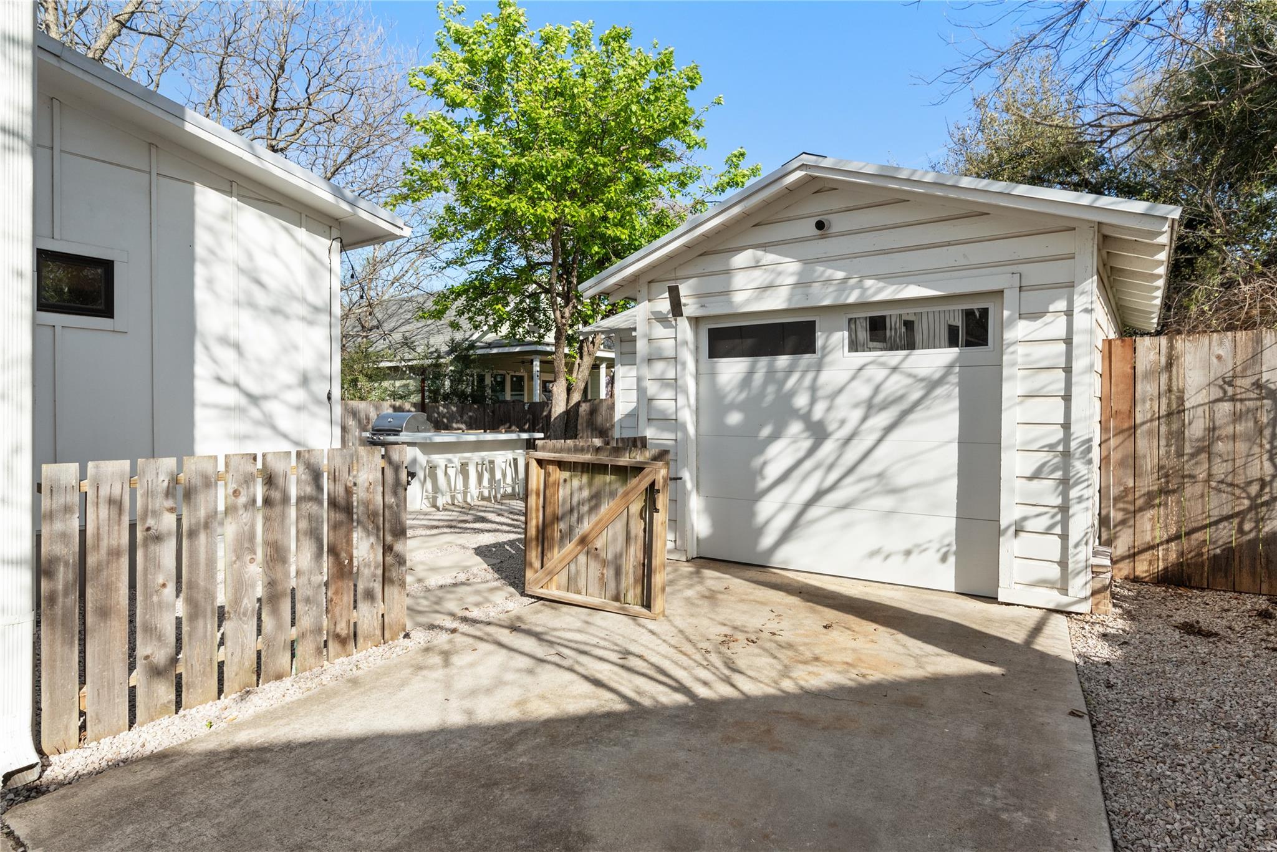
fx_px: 674
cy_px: 426
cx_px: 638
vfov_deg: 64.6
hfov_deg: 86.9
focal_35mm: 19
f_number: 8
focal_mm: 19
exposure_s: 1/1250
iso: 400
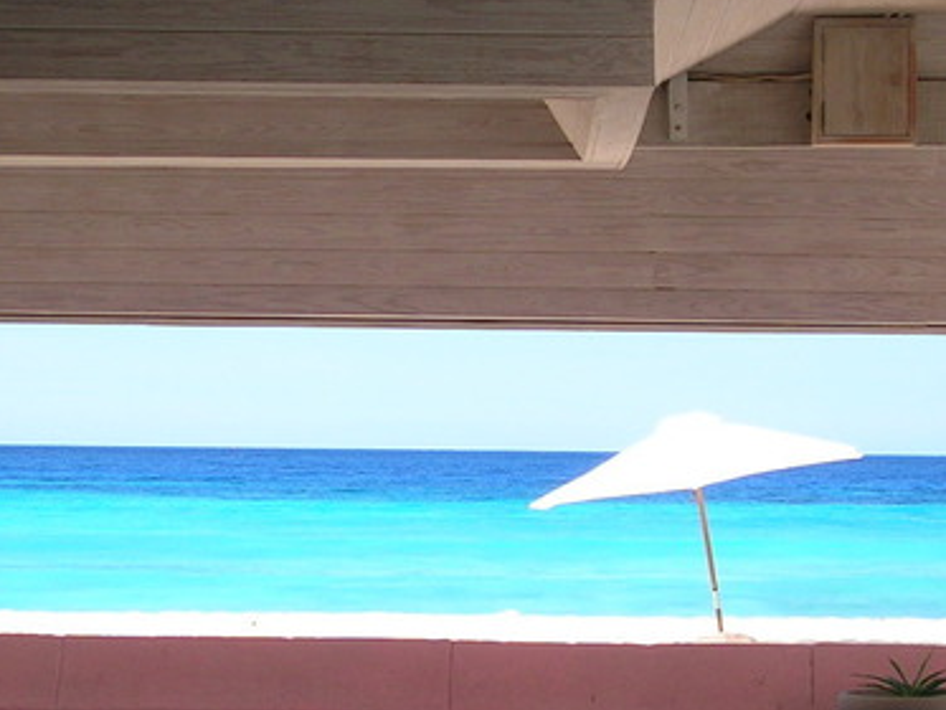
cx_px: 337
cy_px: 483
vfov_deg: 10.8
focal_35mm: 137
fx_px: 3745
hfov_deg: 14.4
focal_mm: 11.1
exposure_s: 1/337
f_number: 3.8
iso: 50
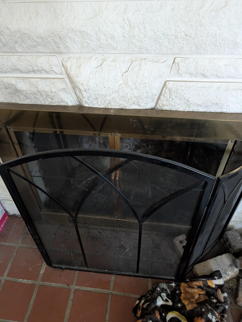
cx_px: 115
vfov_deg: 67.2
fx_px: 242
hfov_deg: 53.1
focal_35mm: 26
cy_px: 172
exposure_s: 1/43.2
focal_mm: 6.9
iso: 1220
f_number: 1.68
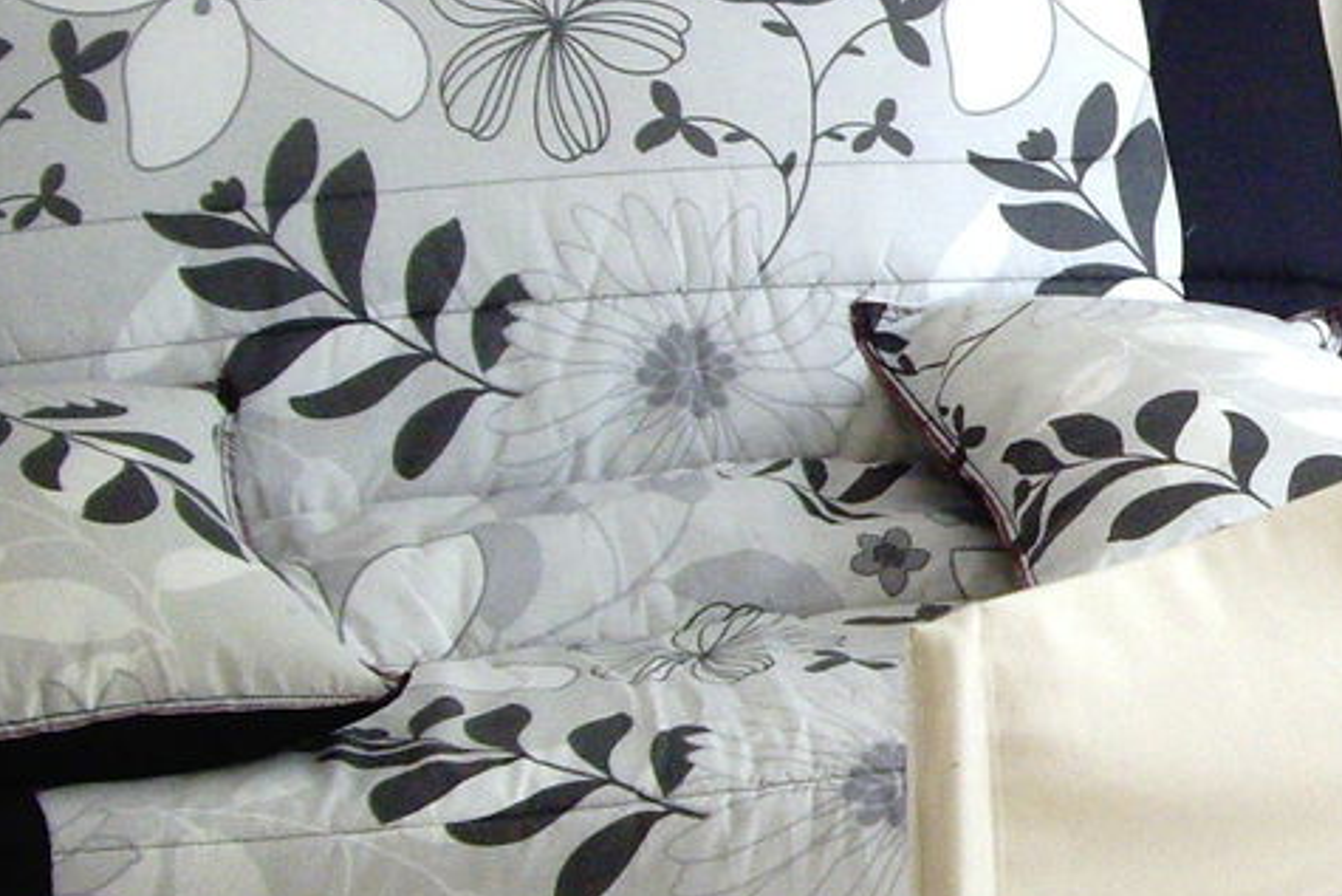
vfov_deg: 10.3
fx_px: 4959
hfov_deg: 14.9
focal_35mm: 133
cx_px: 1644
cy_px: 413
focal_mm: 7.9
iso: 200
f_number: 2.8
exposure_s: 1/50
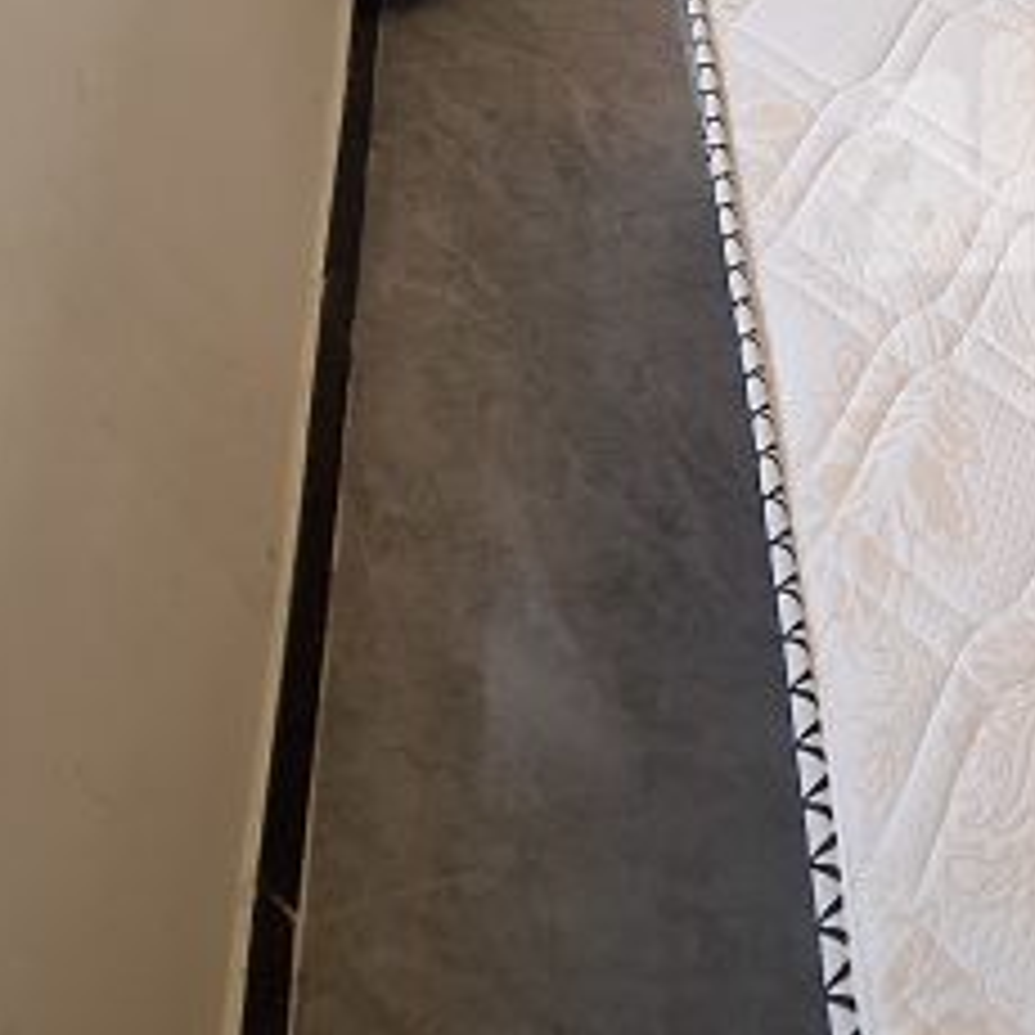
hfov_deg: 34.7
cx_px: 1197
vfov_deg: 39.6
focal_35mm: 40
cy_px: 158
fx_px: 1353
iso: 125
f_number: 2.2
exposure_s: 1/50
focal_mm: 1.74
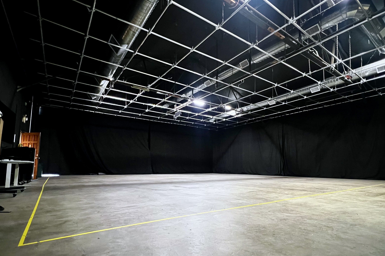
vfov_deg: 70.1
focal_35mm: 17
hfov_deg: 93.1
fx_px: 182
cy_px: 145
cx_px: 208
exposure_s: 1/40
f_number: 1.8
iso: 1000
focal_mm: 1.57
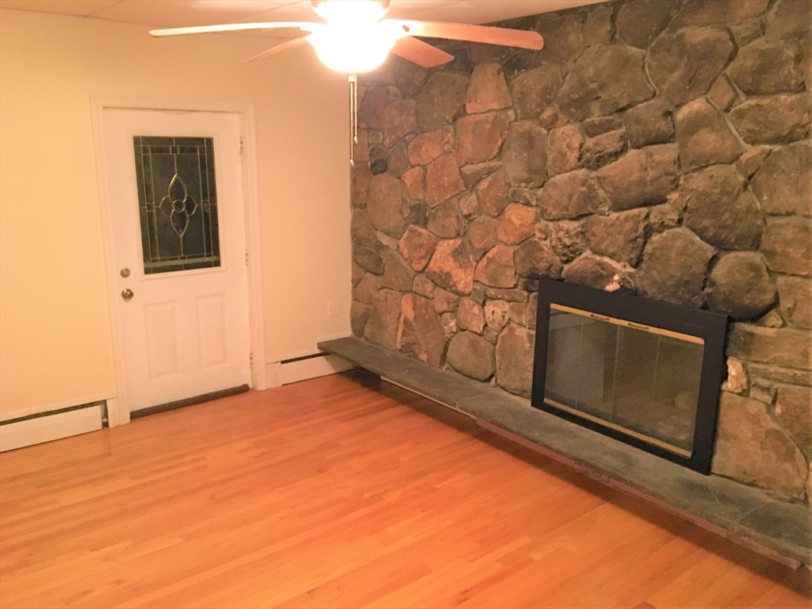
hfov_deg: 61.7
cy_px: 304
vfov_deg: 48.2
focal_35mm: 29
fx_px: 680
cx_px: 406
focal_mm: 4.15
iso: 500
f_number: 2.2
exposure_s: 1/15
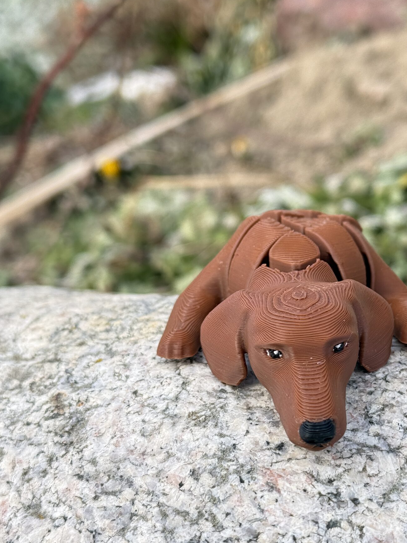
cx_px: 300
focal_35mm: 71
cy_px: 303
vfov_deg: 27.4
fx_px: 1113
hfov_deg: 20.6
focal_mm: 6.76
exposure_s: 1/895
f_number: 1.78
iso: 80
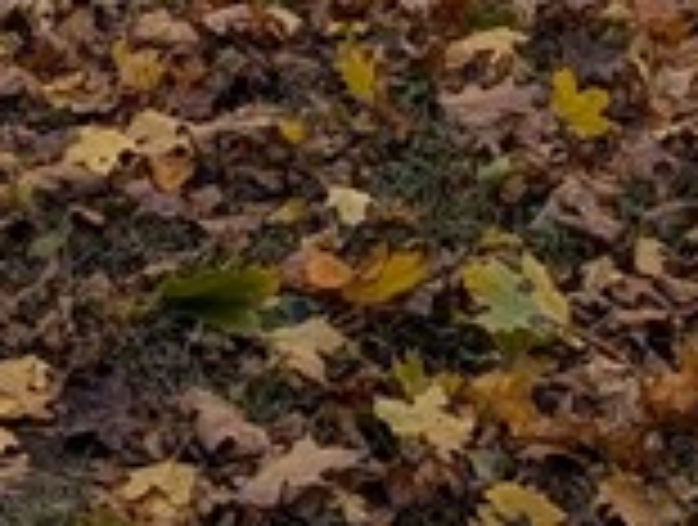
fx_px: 3193
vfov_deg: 8.3
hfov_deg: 11.4
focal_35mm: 158
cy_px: -940
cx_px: -624
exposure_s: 1/631
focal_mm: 6.9
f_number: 1.68
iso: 19
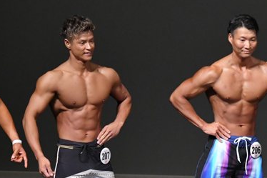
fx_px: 4611
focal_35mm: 622
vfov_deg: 2.2
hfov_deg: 3.3
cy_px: 157
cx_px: 176
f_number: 5.6
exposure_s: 1/400
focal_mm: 200
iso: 5000
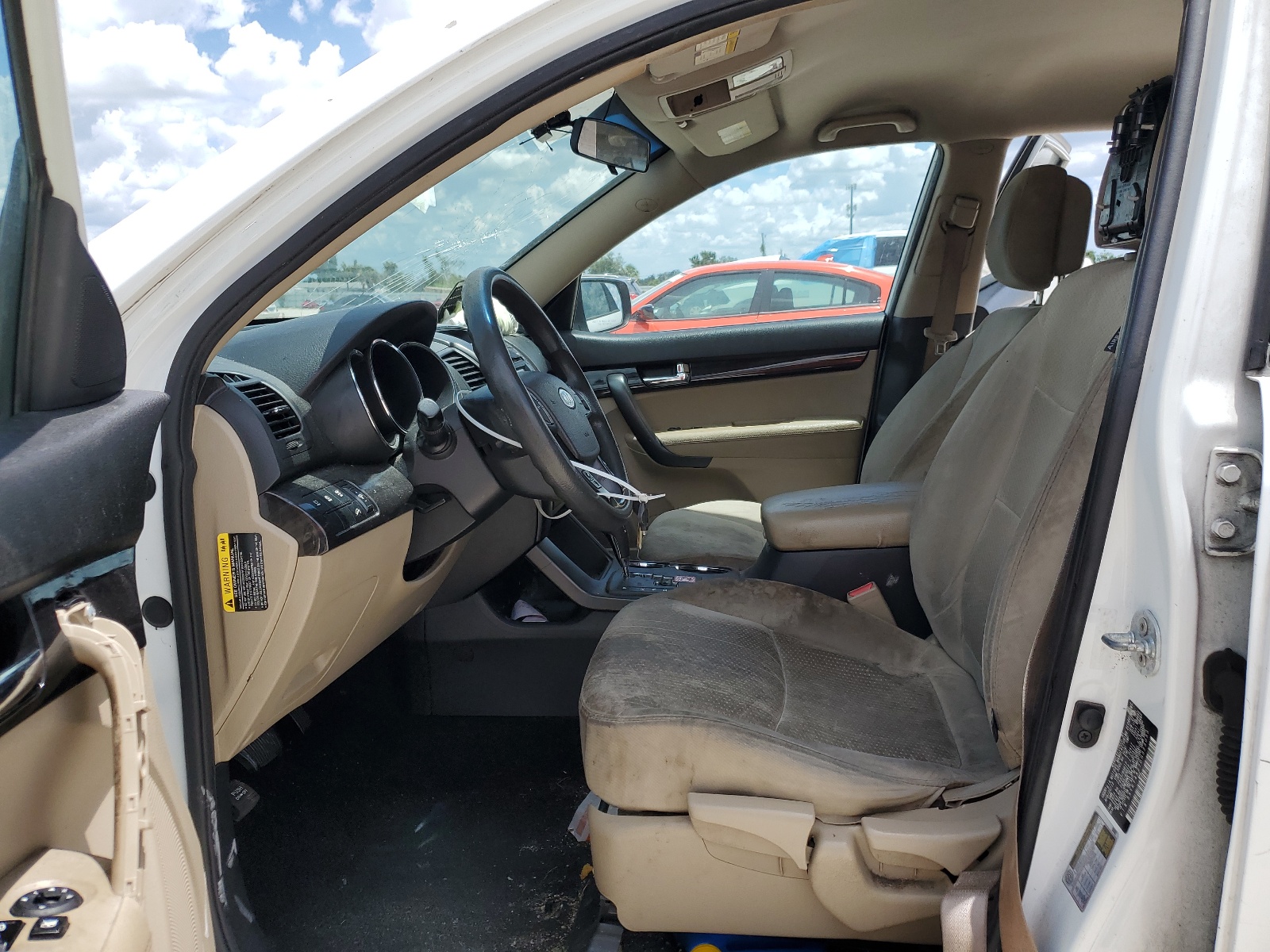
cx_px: 635
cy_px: 476
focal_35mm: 26
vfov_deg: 53.1
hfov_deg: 67.3
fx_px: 954
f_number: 1.5
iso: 50
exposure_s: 1/2500
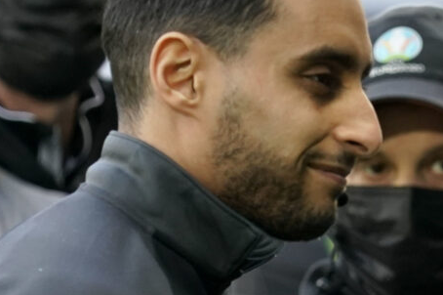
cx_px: 682
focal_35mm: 1526
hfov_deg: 1.4
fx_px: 18764
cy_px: 181
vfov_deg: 0.9
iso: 1600
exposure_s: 1/500
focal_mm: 338
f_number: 6.3
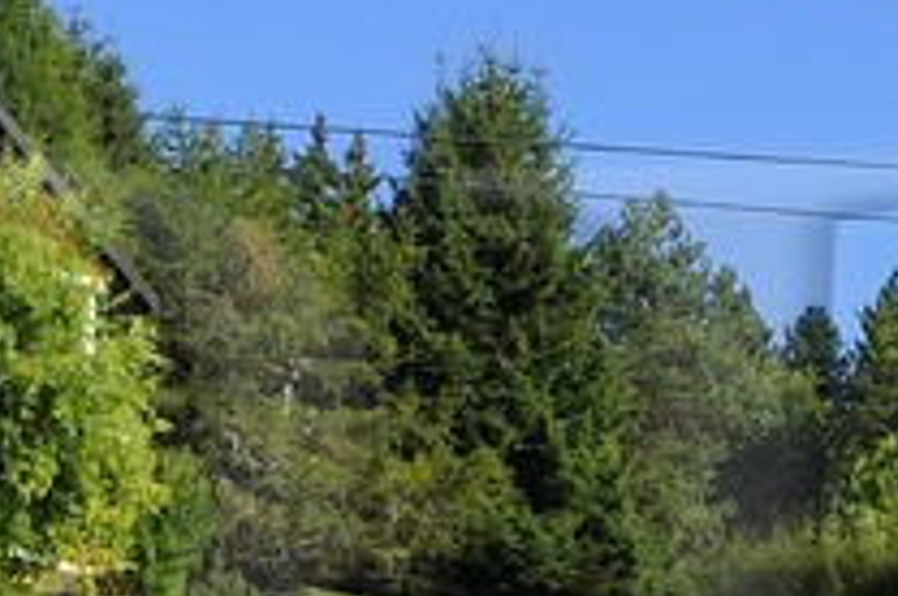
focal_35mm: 223
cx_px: 535
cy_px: 877
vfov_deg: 6.1
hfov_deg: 9.2
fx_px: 5554
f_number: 9
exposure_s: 1/500
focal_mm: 29
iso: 200
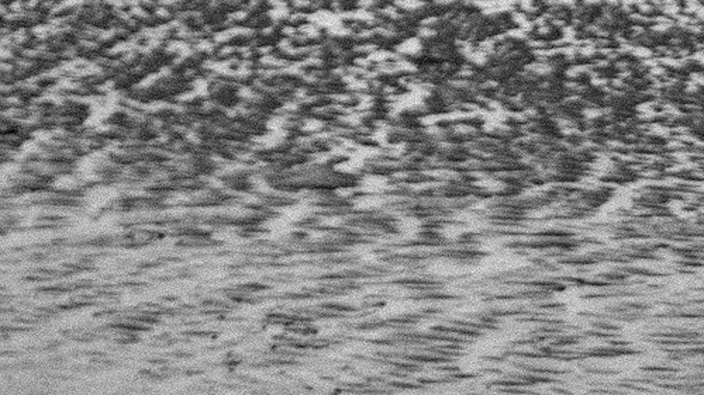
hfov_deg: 11.8
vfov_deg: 6.9
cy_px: 289
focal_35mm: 176
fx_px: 3285
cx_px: 1018
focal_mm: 27
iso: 200
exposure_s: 1/1000
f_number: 2.8
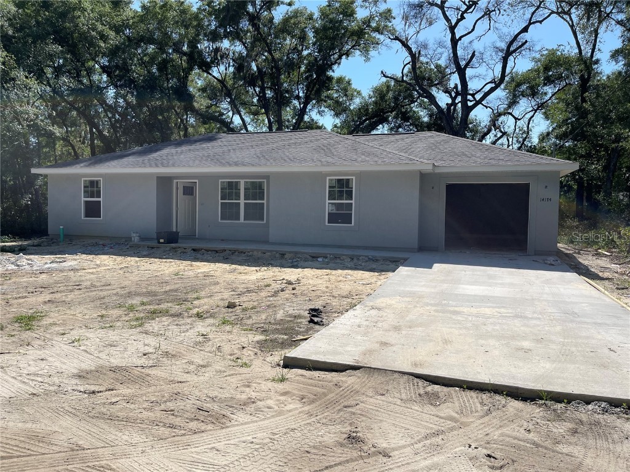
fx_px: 473
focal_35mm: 26
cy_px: 236
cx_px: 315
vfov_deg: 53.1
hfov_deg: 67.3
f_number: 1.6
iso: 32
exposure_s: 1/4717
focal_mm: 5.1
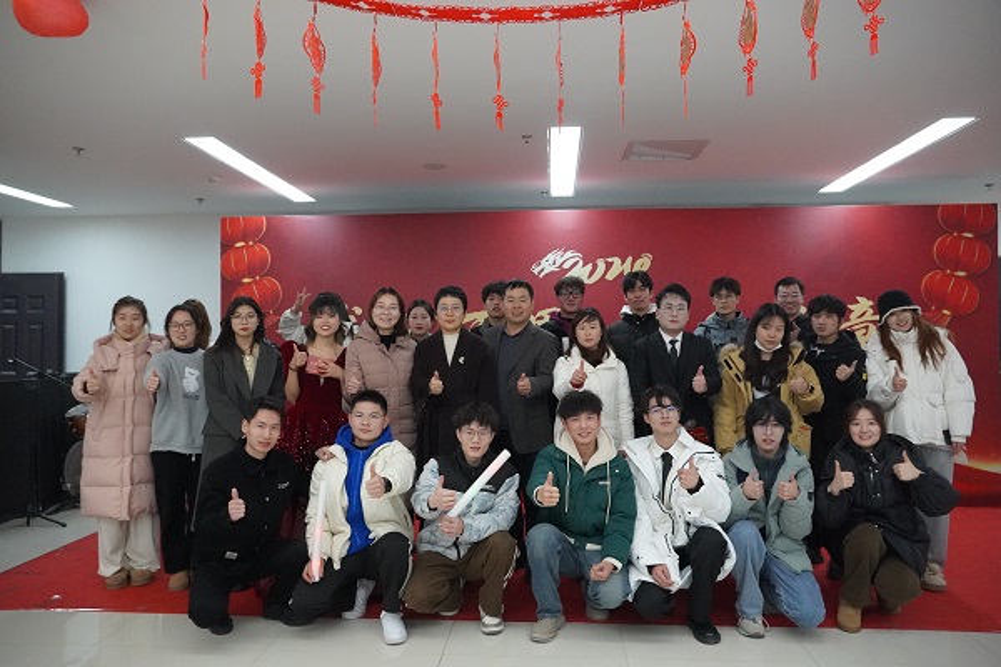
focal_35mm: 27
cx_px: 500
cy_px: 334
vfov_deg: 47.9
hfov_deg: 67.4
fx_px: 751
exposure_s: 1/160
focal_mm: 18
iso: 6400
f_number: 4
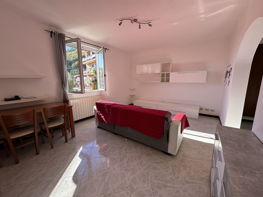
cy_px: 98
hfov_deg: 102.1
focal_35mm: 14
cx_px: 132
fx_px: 106
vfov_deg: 85.7
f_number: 2.2
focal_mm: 2.22
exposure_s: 1/229
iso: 40
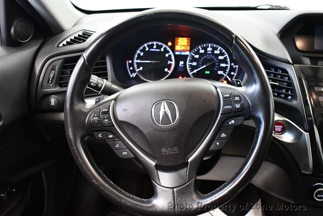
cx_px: 162
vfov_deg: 36.9
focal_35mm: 36
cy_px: 108
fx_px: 323
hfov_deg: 53.1
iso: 5600
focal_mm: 18
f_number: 3.5
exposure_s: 1/60
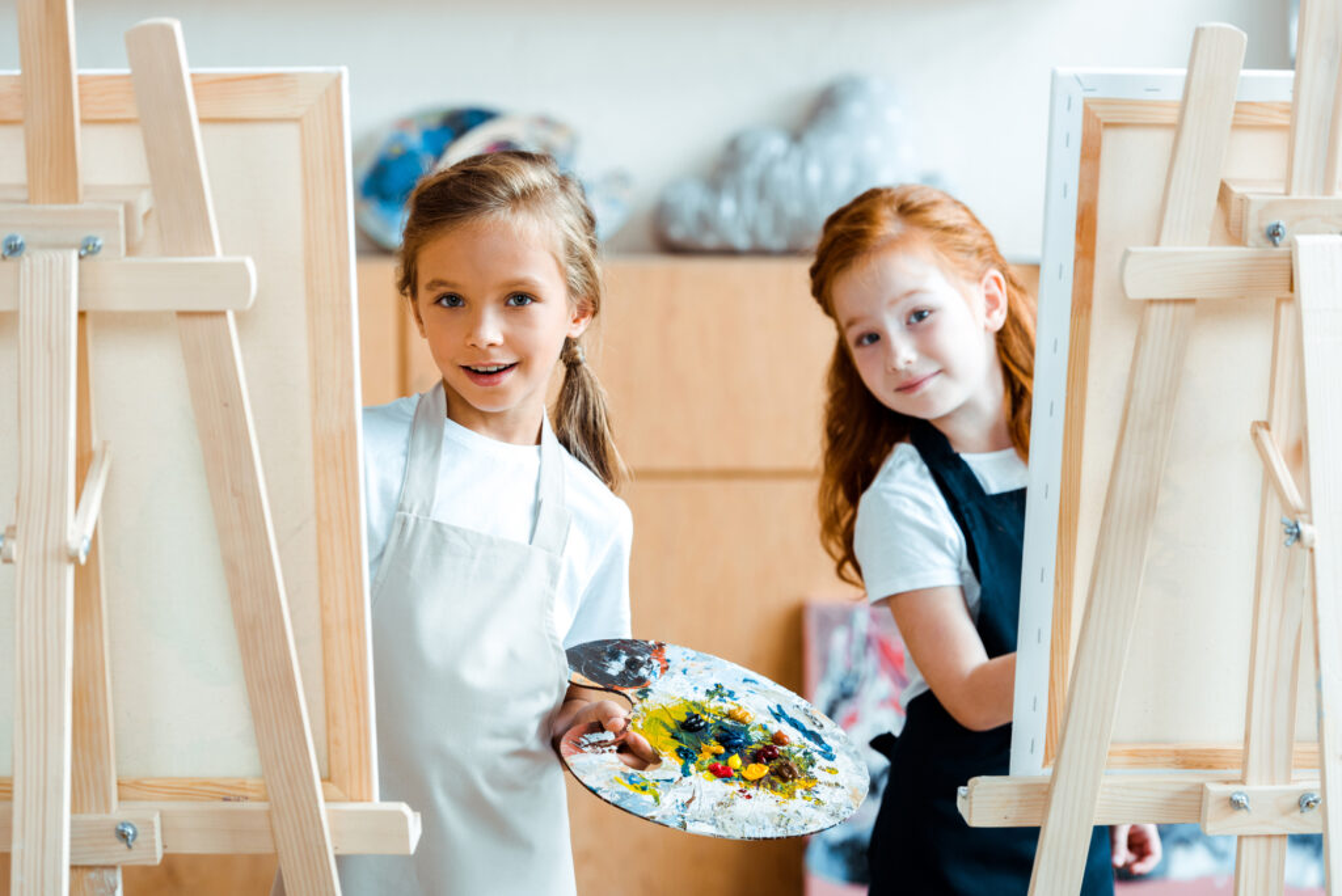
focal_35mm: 122
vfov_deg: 11.3
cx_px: 671
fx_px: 4550
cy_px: 448
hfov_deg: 16.8
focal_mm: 122
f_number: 4
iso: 250
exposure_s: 1/200
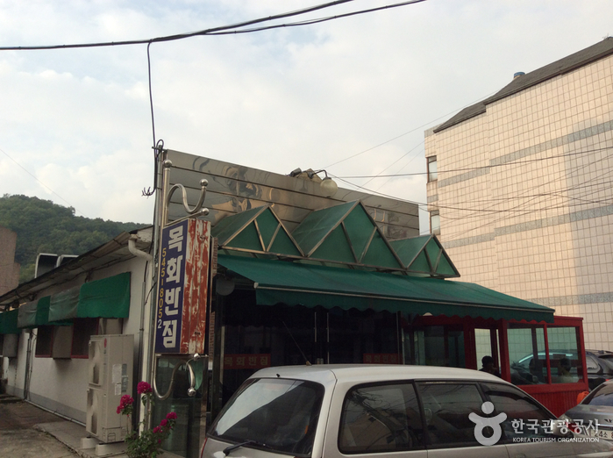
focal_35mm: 33
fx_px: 583
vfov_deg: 42.8
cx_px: 306
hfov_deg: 55.4
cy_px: 229
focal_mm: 3.3
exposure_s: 1/763
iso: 32
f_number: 2.4
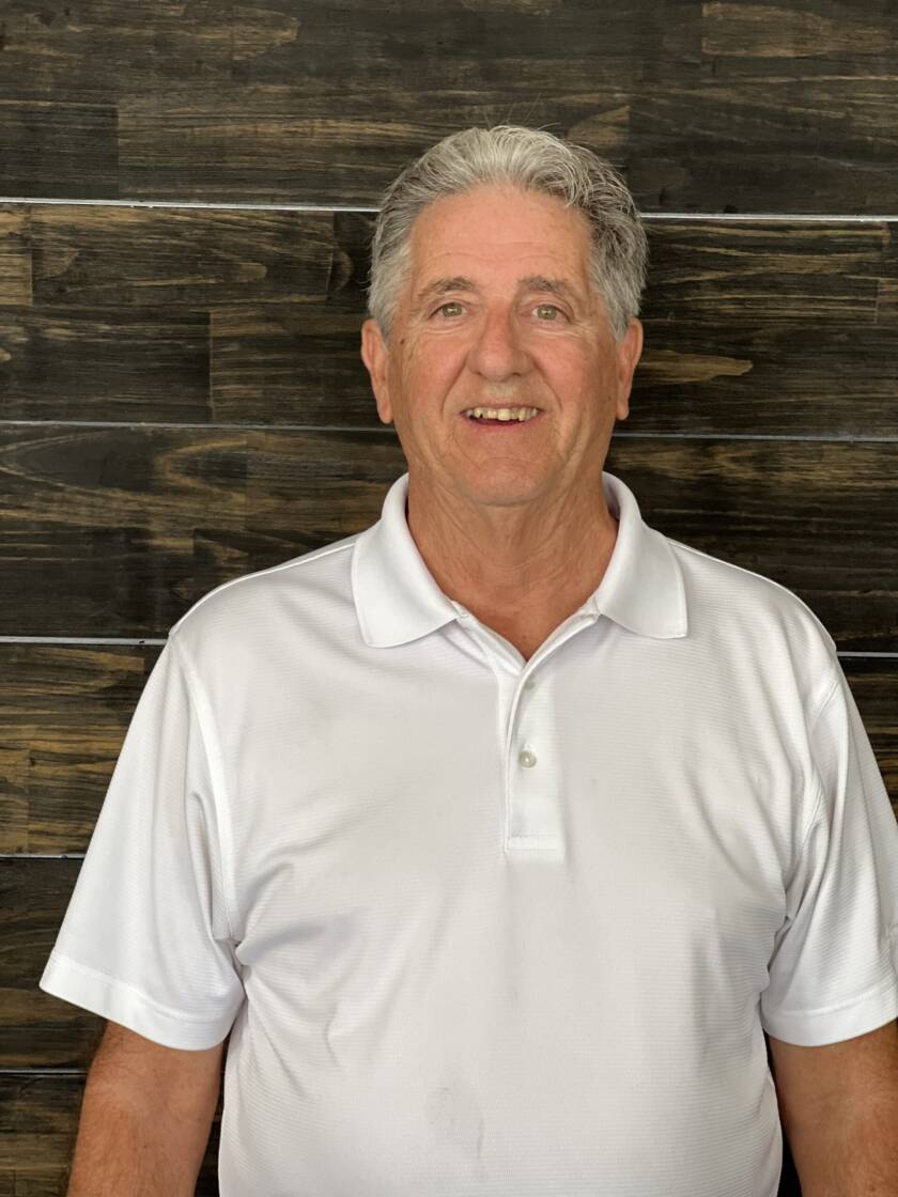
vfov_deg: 25.3
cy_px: 598
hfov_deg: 19.1
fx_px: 2663
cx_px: 449
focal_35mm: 77
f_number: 2.8
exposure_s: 1/40
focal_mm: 9
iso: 160
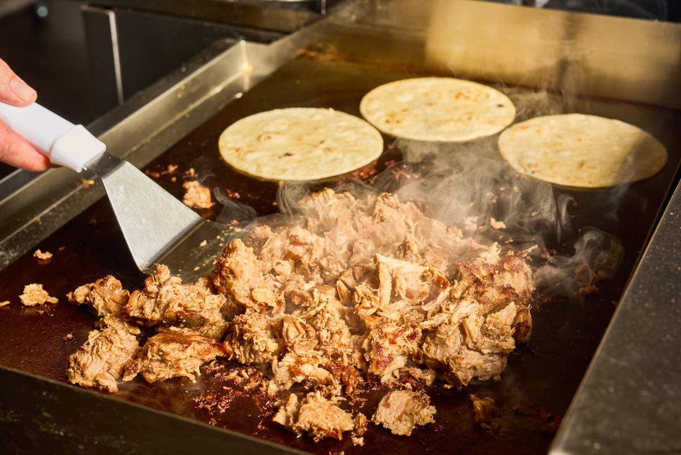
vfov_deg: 22.6
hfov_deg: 33.4
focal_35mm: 60
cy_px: 228
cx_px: 340
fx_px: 1135
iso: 250
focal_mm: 60
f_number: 9
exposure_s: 1/200
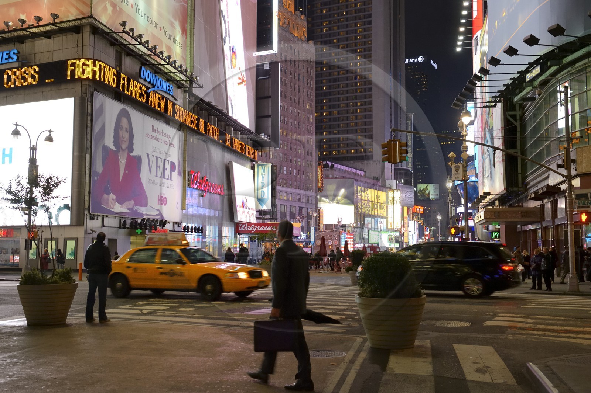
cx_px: 296
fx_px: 624
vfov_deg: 35.0
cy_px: 196
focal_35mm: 38
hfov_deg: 50.7
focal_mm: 38
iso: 1600
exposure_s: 1/100
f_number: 5.6
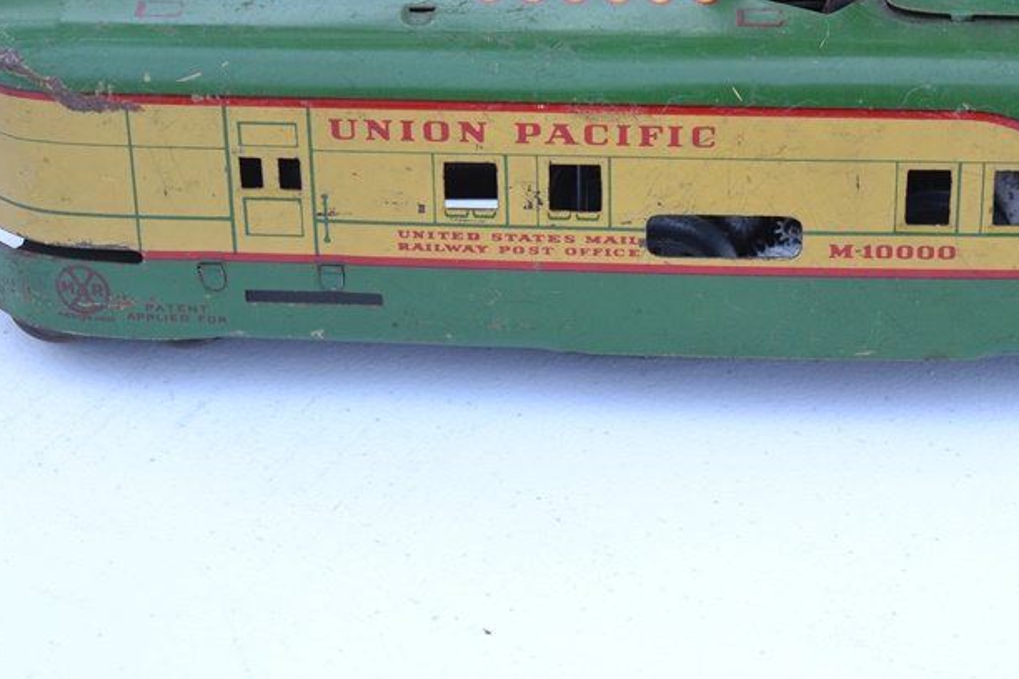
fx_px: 2774
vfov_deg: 13.9
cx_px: 716
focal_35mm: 98
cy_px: 219
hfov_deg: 20.7
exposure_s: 1/125
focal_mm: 40
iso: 125
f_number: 8
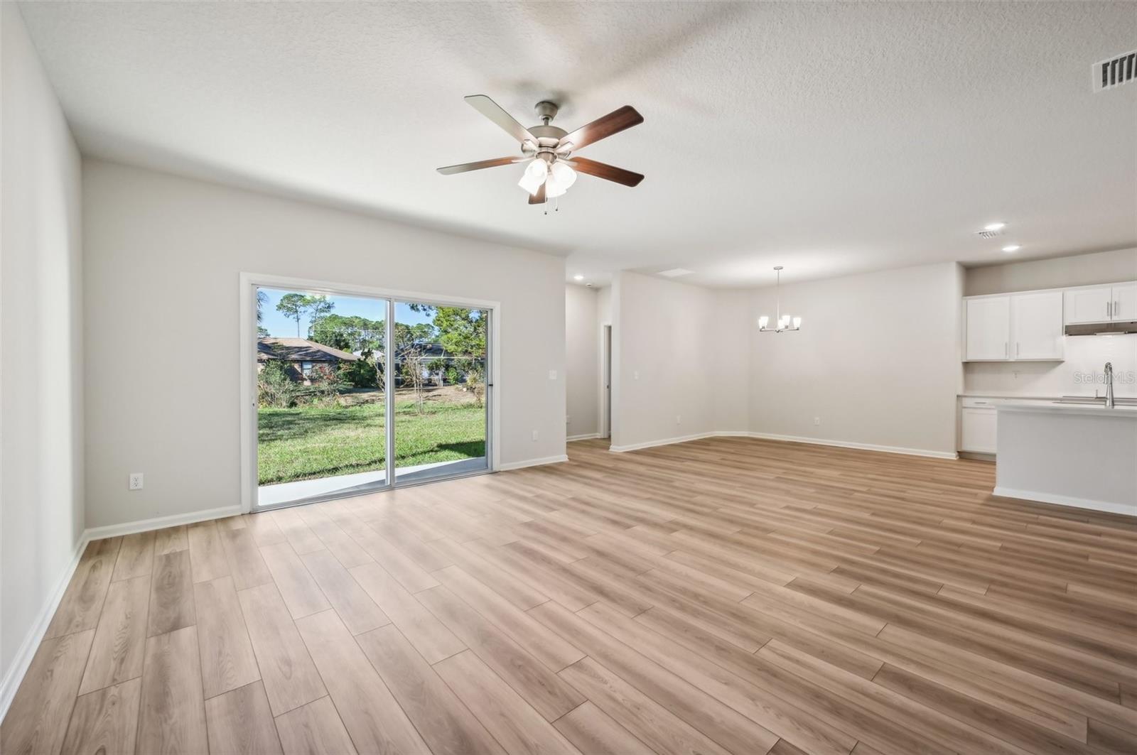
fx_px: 442
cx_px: 568
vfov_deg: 81.1
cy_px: 378
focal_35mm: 14
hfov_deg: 104.3
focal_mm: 14
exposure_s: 1/30
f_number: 8
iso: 400
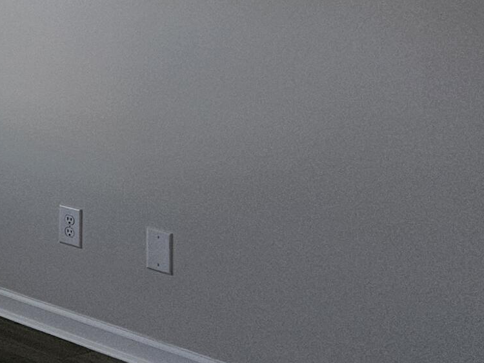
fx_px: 1287
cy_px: -93
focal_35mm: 92
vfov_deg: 15.4
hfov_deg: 16.4
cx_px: -474
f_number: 1.8
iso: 80
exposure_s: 1/120
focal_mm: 5.4
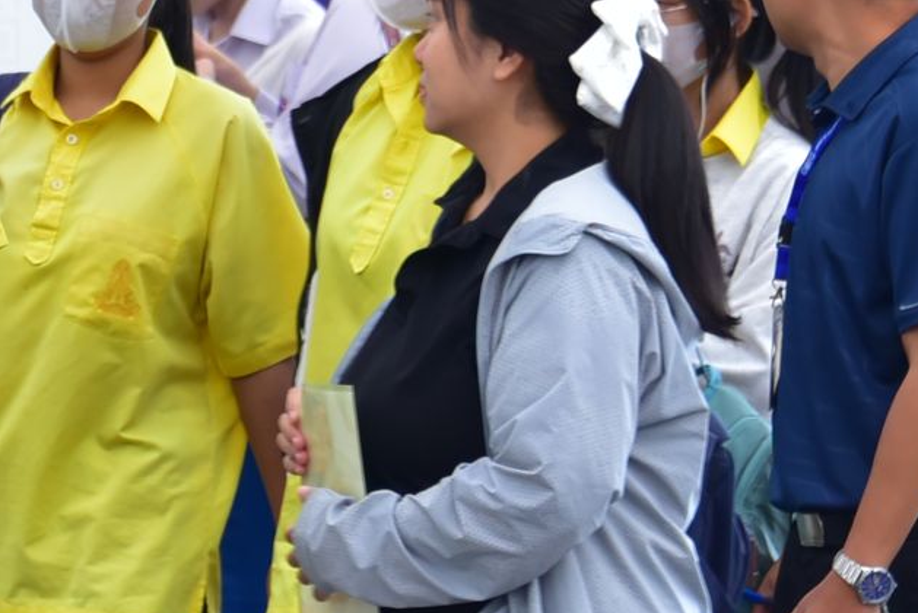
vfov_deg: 3.0
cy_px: 282
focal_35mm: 461
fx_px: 11760
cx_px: -115
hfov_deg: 4.5
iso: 500
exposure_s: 1/200
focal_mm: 116
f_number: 5.6
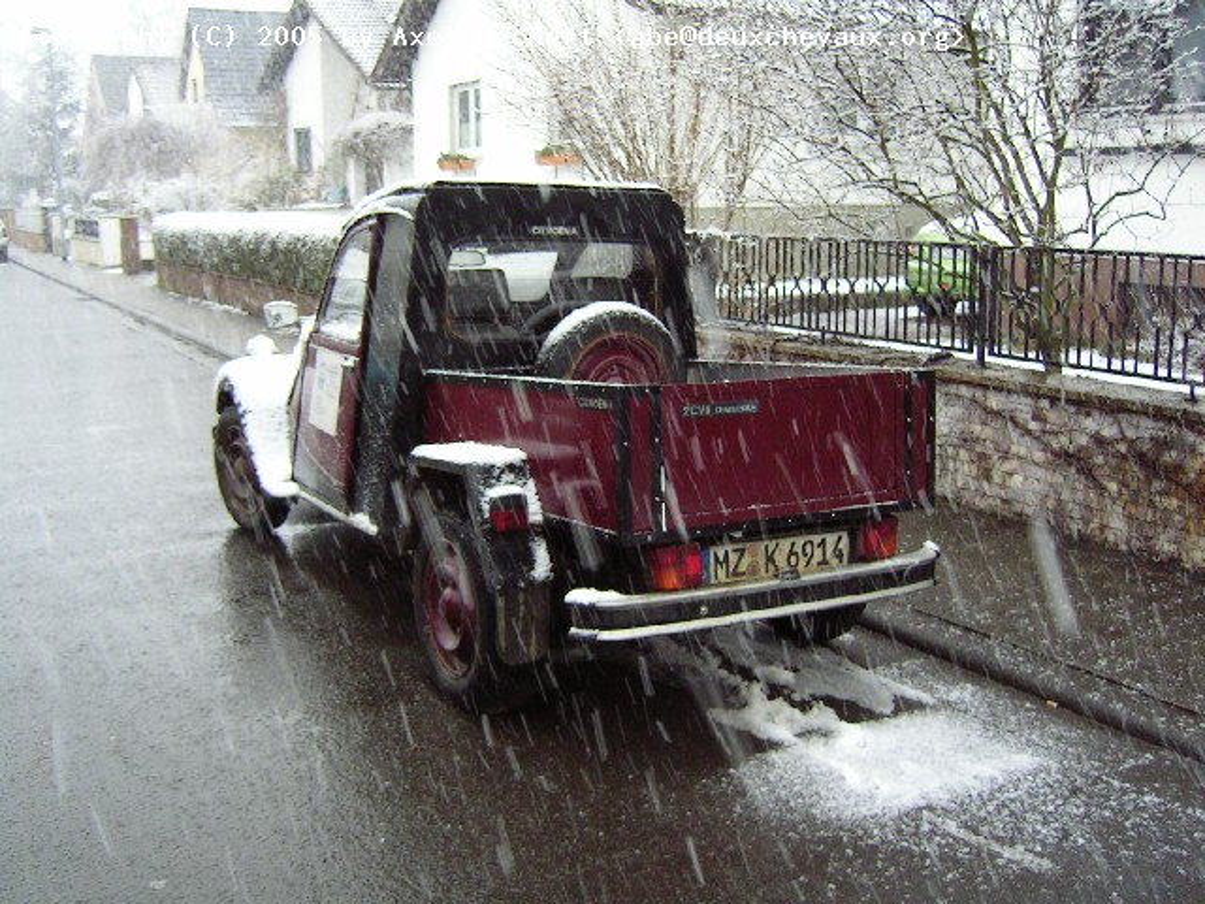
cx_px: 602
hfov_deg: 51.4
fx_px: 1253
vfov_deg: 39.7
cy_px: 452
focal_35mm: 36
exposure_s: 1/34.7
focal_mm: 5.6
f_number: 2.8
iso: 100
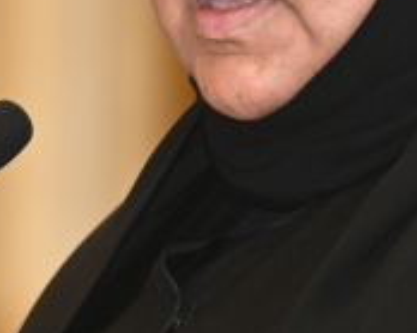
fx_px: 15973
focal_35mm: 1295
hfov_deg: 1.5
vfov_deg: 1.2
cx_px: -14
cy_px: 151
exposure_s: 1/200
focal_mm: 200
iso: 800
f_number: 2.8
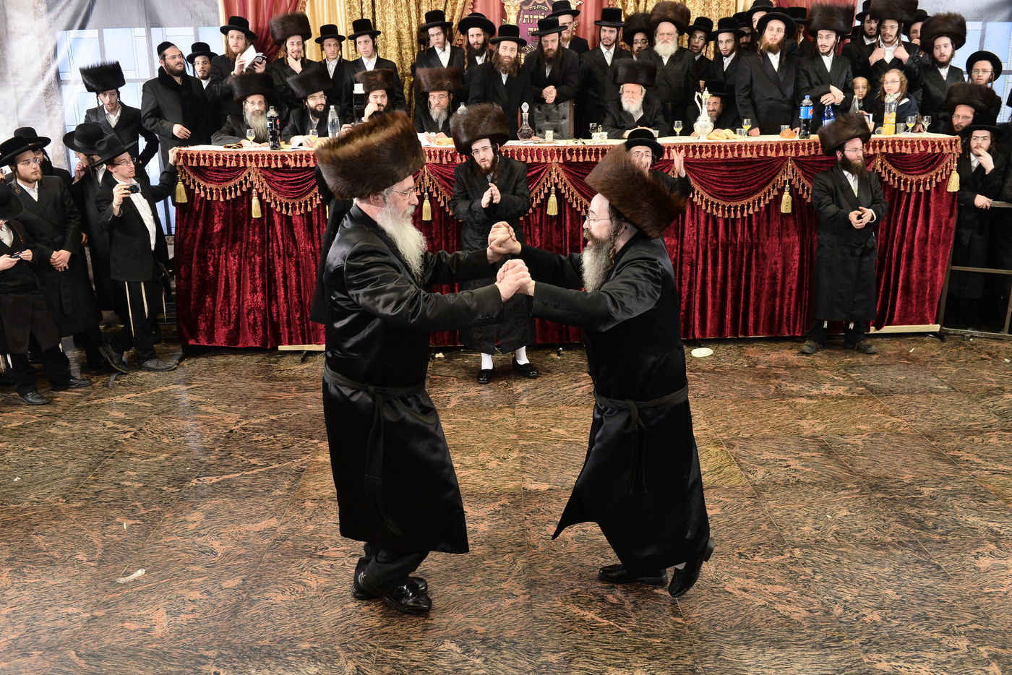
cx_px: 506
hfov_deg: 63.6
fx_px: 815
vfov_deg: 45.0
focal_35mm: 29
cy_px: 338
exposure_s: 1/250
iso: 1600
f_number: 8
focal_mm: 29
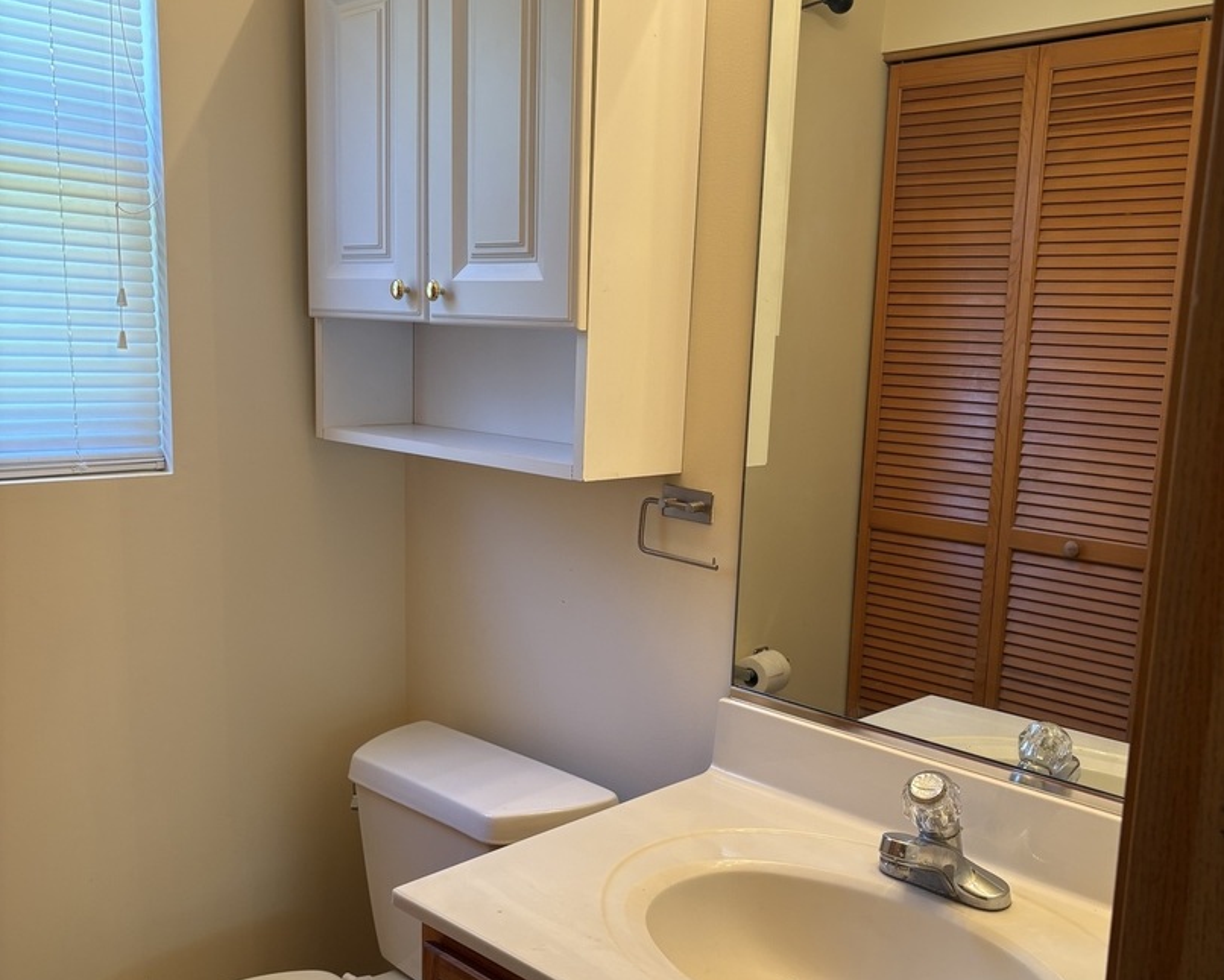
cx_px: 614
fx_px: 1232
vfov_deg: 43.3
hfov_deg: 52.8
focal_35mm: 34
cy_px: 541
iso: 80
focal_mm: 5.96
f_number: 1.6
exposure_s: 1/60
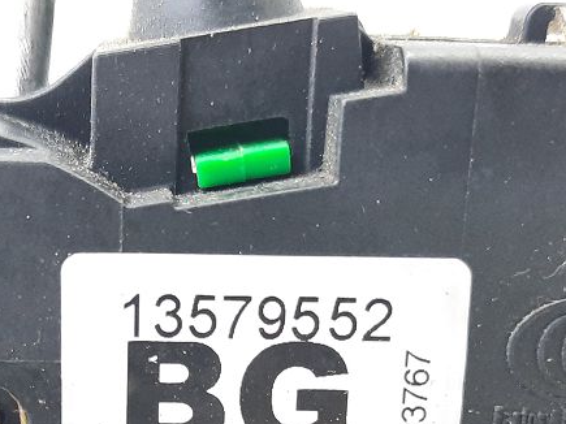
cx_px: 150
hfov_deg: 27.8
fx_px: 1128
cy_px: 414
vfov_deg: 20.7
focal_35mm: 69
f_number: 2
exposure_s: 1/33
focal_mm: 4.6
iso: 320
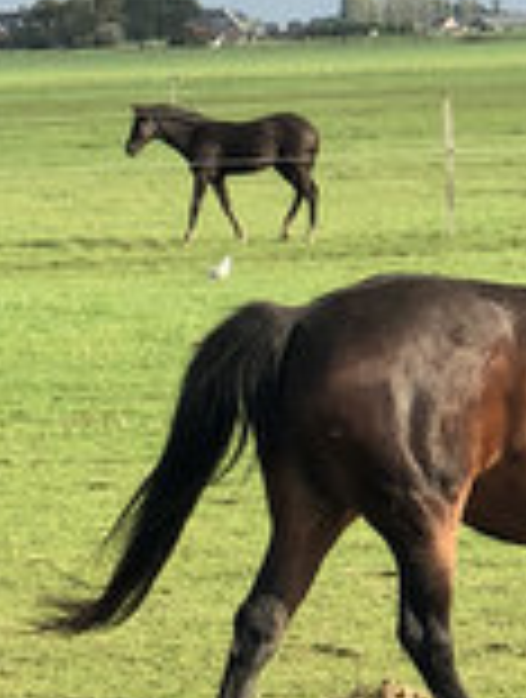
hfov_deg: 4.3
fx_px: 6901
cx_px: -310
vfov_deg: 5.8
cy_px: 730
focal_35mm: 342
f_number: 2.8
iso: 20
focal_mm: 6.6
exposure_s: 1/467
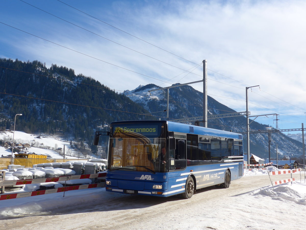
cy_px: 115
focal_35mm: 39
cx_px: 153
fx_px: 345
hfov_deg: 47.9
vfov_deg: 36.8
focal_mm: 8
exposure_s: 1/1600
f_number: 3.2
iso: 80
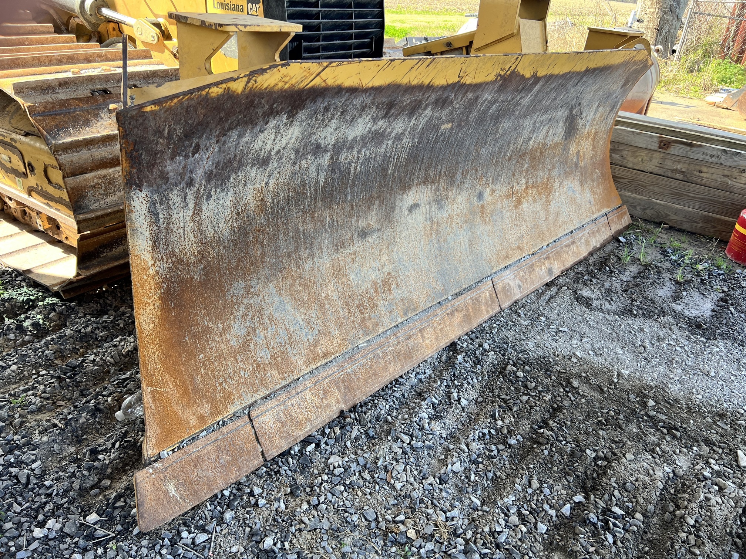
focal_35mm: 26
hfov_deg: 67.3
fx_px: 560
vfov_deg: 53.1
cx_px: 373
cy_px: 280
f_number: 1.5
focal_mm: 5.7
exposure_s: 1/279
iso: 50
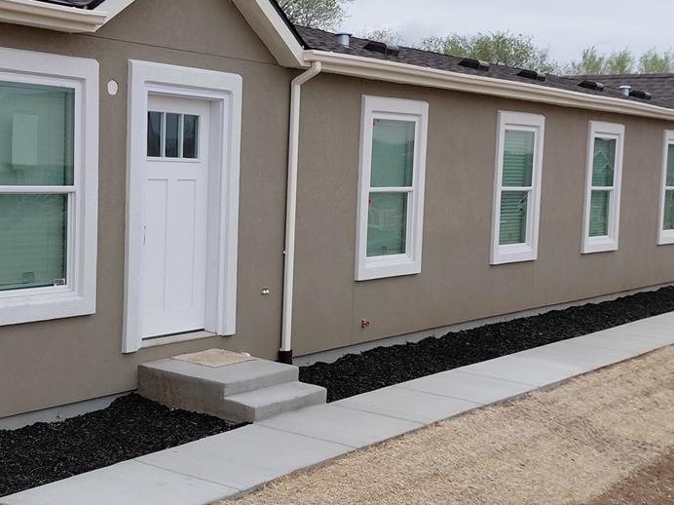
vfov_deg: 38.6
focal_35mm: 37
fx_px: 720
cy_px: 246
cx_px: 297
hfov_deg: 50.1
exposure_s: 1/2297
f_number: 1.8
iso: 50
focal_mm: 4.69
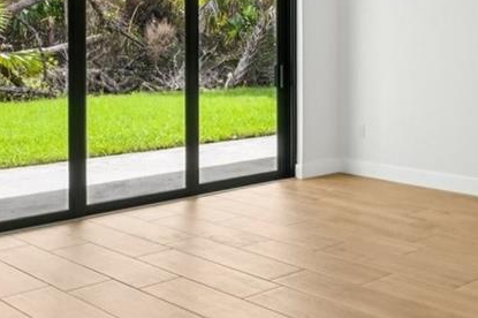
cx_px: 583
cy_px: 30
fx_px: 716
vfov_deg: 24.3
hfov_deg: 30.8
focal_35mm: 54
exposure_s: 1/125
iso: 400
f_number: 8
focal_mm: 14
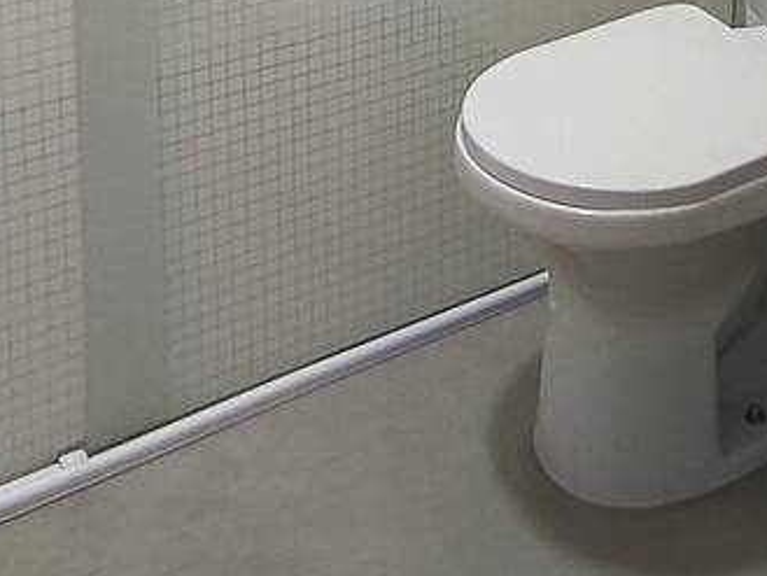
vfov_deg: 16.8
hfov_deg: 27.2
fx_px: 1552
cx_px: 611
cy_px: -508
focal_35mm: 70
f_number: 2.2
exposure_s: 1/60
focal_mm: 1.65
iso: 125
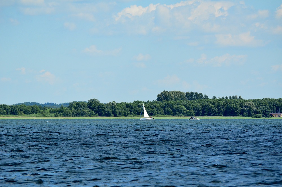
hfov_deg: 8.3
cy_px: 94
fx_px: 1934
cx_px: 141
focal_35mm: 248
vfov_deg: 5.5
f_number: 5
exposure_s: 1/8000
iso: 1100
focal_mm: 165
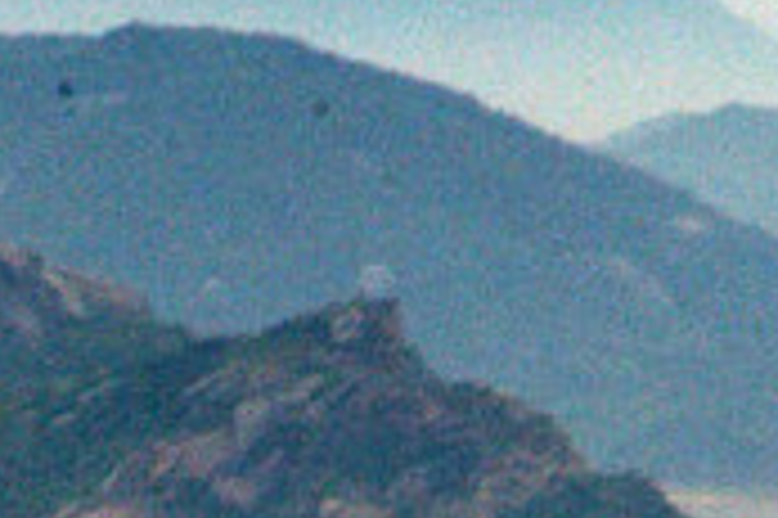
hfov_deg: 1.7
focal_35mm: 1249
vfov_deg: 1.1
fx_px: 26966
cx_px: 103
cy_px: 984
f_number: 18
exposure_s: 1/100
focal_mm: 120
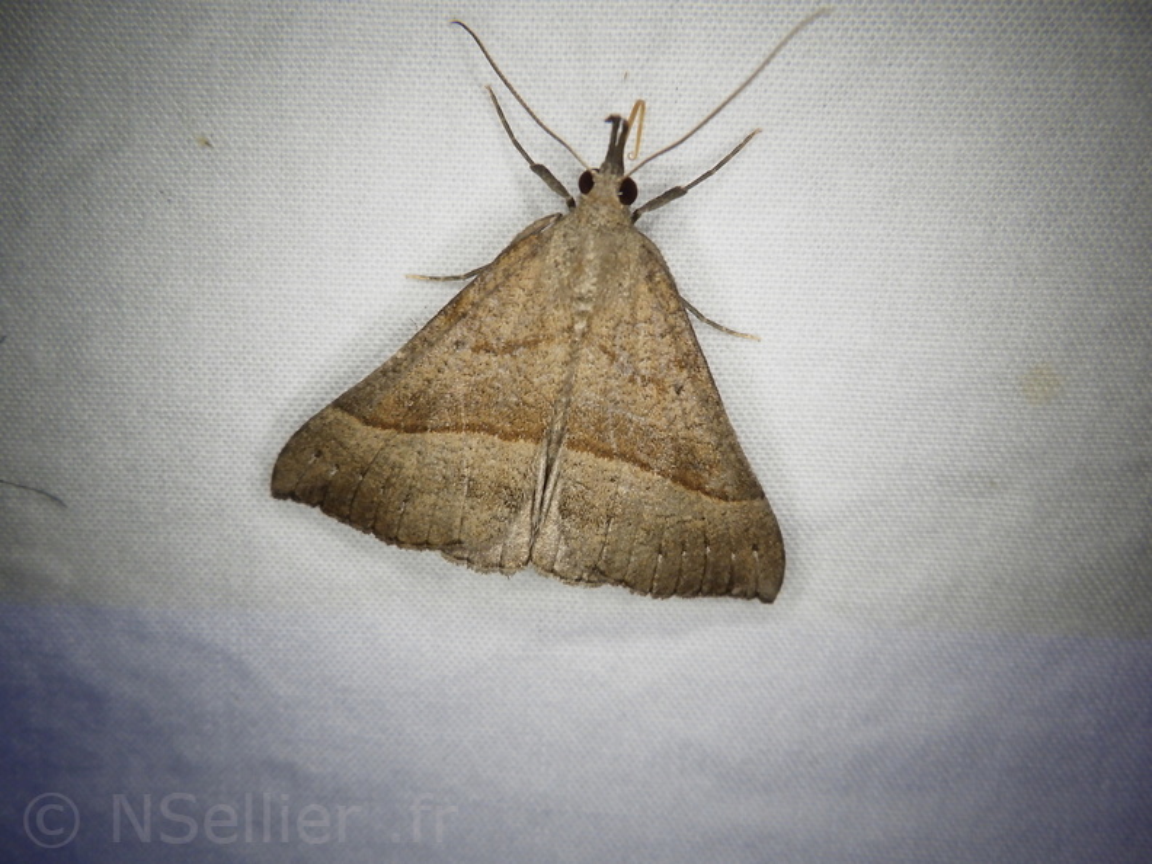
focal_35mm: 34
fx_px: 1131
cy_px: 432
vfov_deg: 41.8
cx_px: 576
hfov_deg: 54.0
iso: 250
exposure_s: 1/250
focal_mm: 6.1
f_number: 4.6
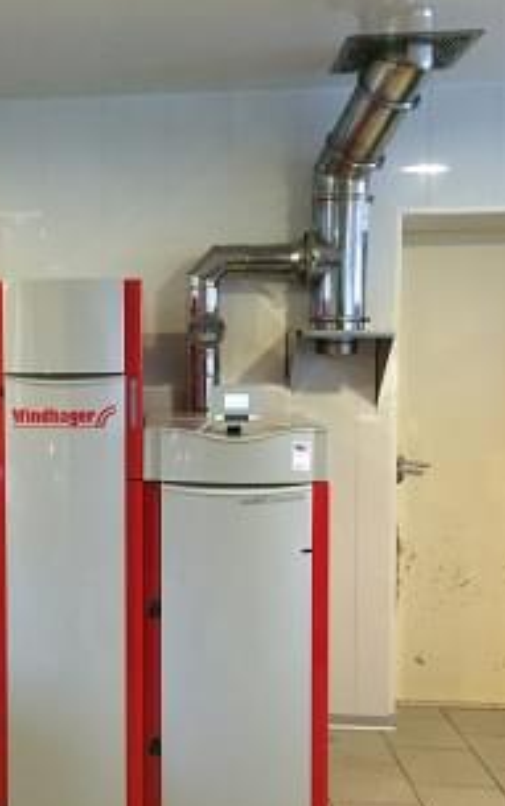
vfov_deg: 47.2
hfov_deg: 29.9
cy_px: 407
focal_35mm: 42
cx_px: 102
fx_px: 924
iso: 320
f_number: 2.2
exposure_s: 1/17
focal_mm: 4.15
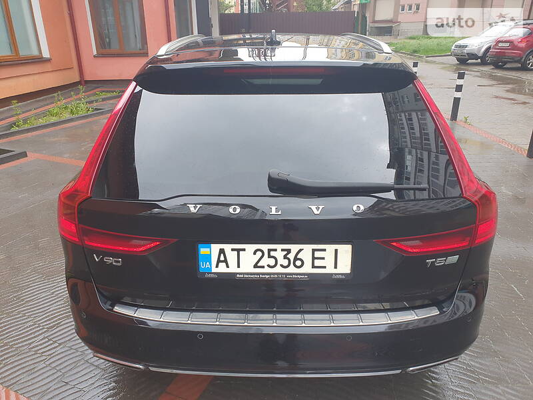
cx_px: 266
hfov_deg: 67.3
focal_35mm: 26
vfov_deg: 53.1
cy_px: 200
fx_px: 400
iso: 50
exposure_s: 1/303
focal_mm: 4.3
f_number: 2.4
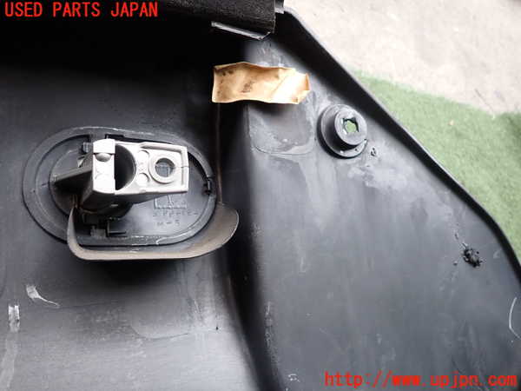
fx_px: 376
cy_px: 196
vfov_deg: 54.9
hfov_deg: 69.4
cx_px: 260
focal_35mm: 25
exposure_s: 1/125
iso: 200
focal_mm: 4.5
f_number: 2
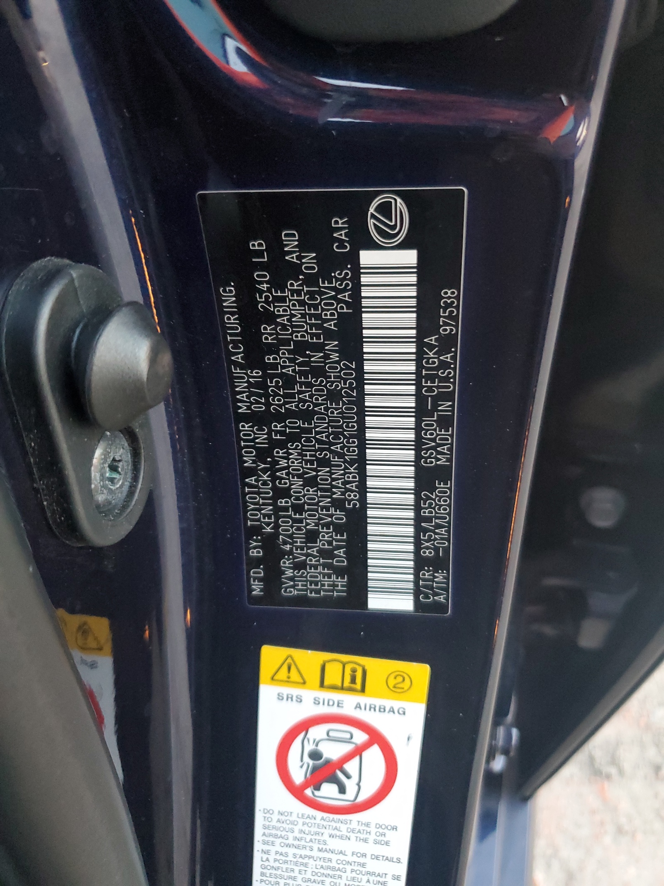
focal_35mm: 26
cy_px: 443
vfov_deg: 67.3
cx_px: 332
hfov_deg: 53.1
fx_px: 665
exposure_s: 1/60.2
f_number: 1.5
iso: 407
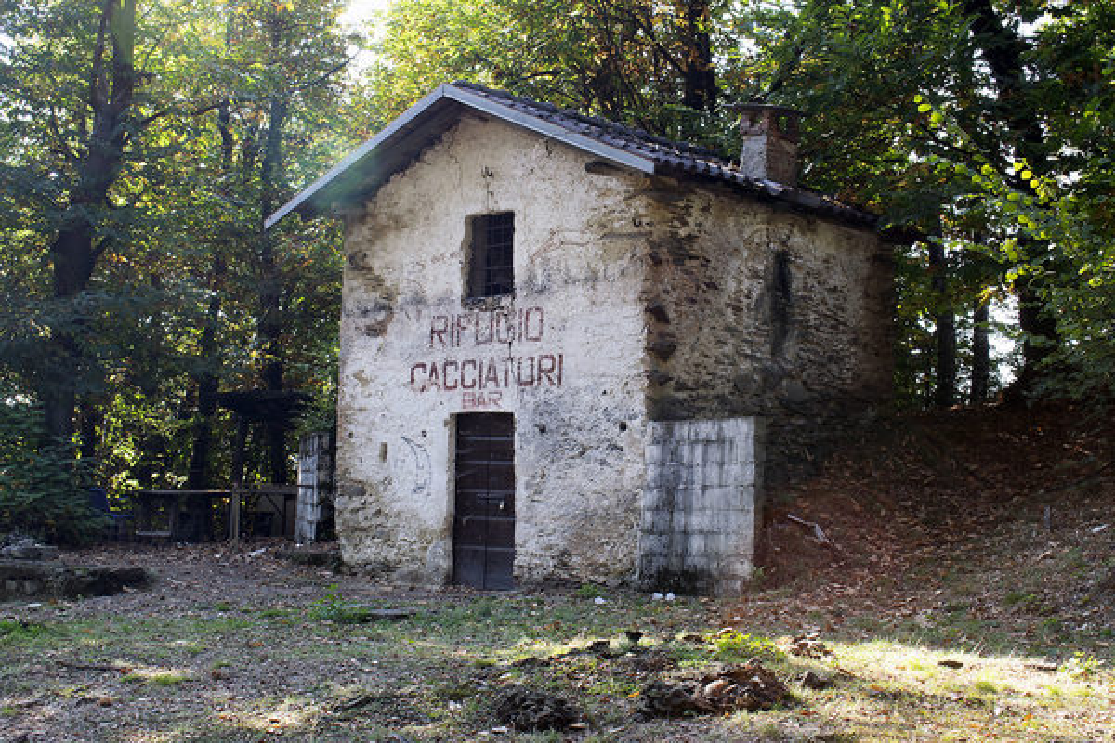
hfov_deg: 37.9
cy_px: 372
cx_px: 558
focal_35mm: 52
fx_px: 1626
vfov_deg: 25.8
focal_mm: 35
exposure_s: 1/25
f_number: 10
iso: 125
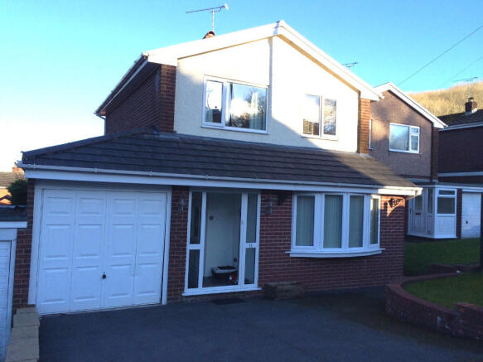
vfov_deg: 48.2
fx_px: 405
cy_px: 181
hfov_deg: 61.7
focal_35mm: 29
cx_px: 242
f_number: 2.2
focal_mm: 4.15
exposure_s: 1/1244
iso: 32
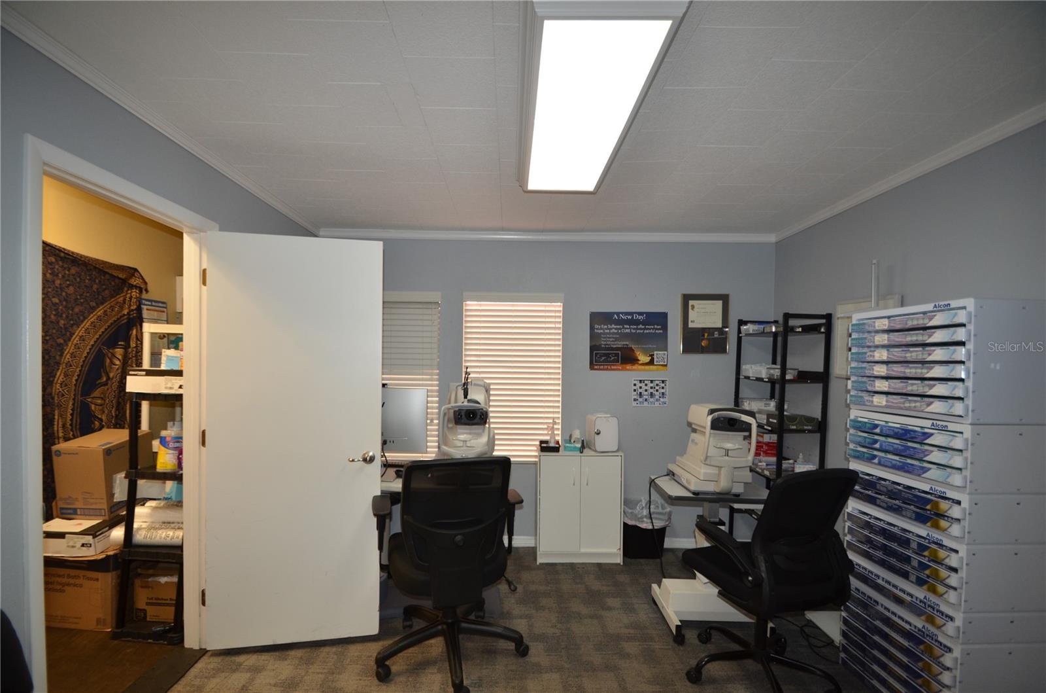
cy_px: 346
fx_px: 435
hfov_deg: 100.5
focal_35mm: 15
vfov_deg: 77.0
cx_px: 523
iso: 450
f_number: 4
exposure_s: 1/60
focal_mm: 10
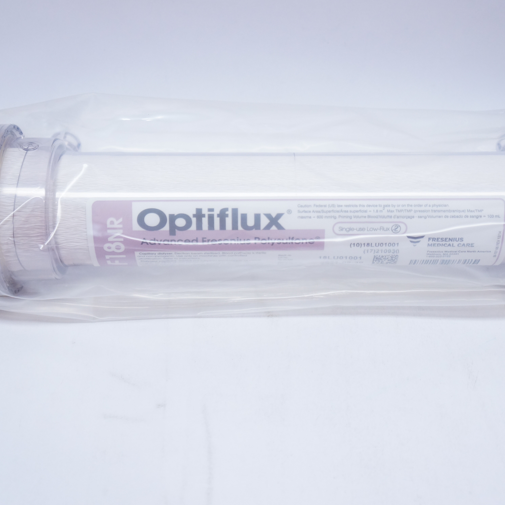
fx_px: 936
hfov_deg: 30.2
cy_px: 234
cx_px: 266
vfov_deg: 30.2
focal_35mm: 57
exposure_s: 1/160
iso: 800
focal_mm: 27
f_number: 4
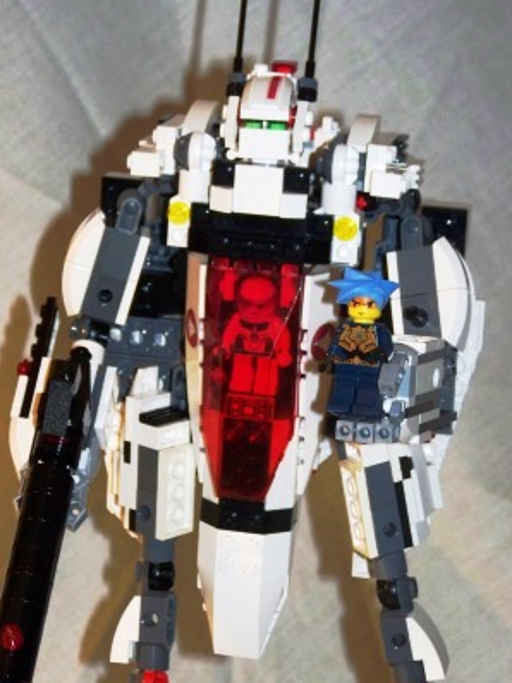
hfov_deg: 11.8
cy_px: 343
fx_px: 2468
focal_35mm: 125
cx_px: 247
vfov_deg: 15.8
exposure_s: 1/50
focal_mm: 18.5
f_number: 3.2
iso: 250
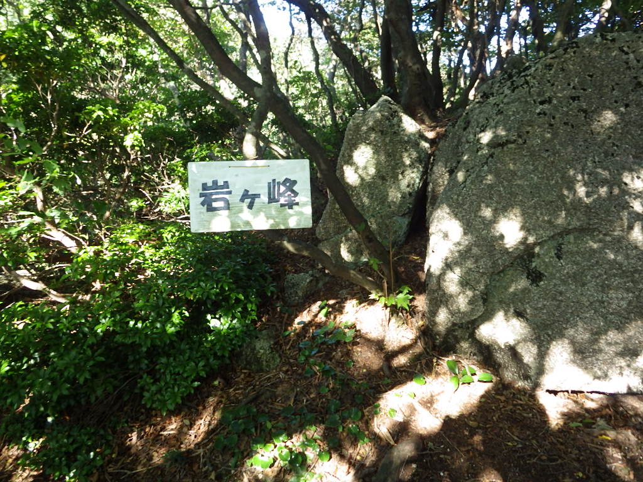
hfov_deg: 69.4
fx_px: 464
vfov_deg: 54.9
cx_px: 322
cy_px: 241
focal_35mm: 25
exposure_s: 1/60
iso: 125
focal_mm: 4.5
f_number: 2.8
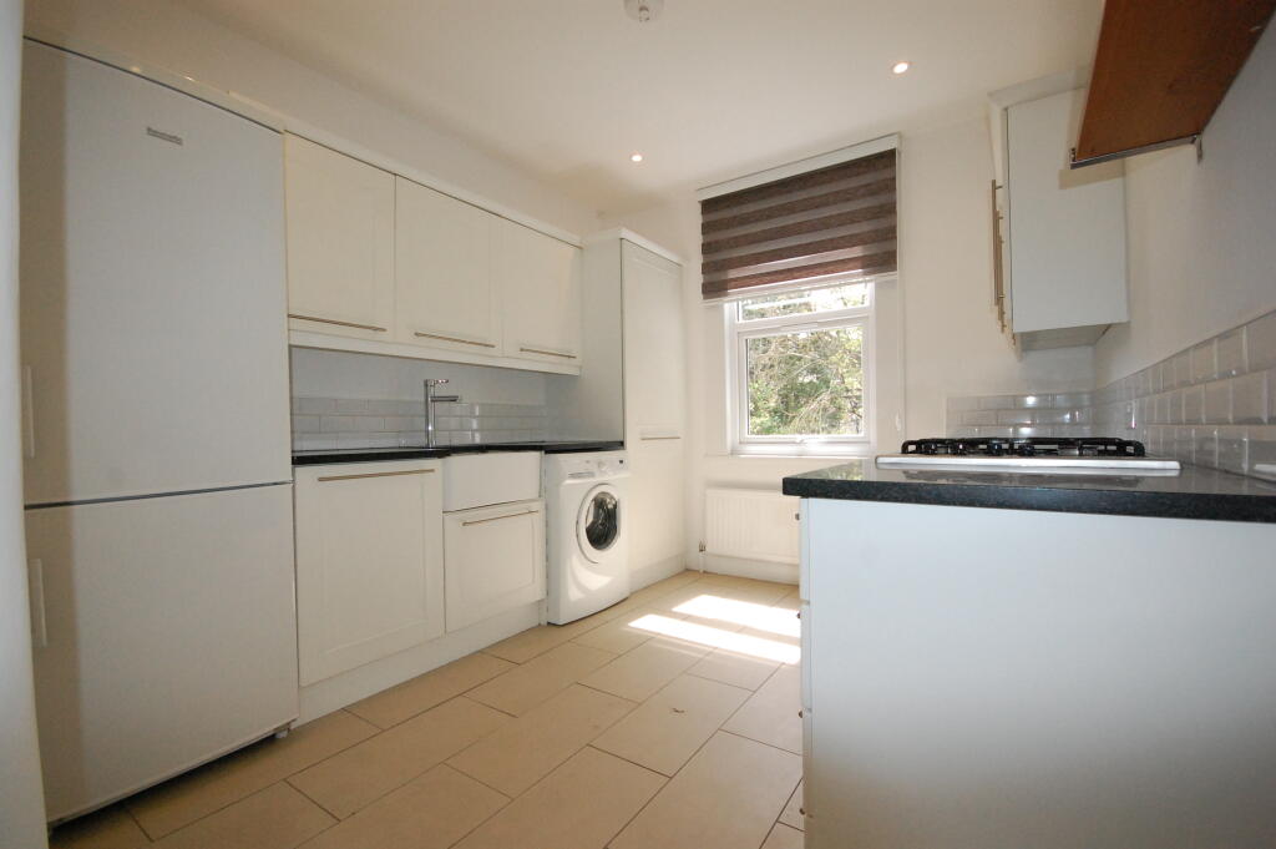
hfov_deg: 100.4
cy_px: 424
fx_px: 531
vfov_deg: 77.2
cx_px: 638
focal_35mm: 15
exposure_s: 1/500
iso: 1600
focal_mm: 10
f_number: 5
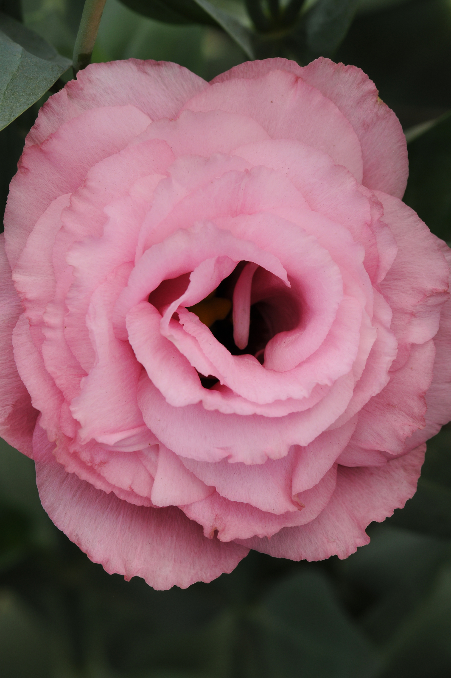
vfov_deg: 13.1
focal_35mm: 158
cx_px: 226
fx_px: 2967
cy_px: 339
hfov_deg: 8.7
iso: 200
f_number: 16
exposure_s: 1/60
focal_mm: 105
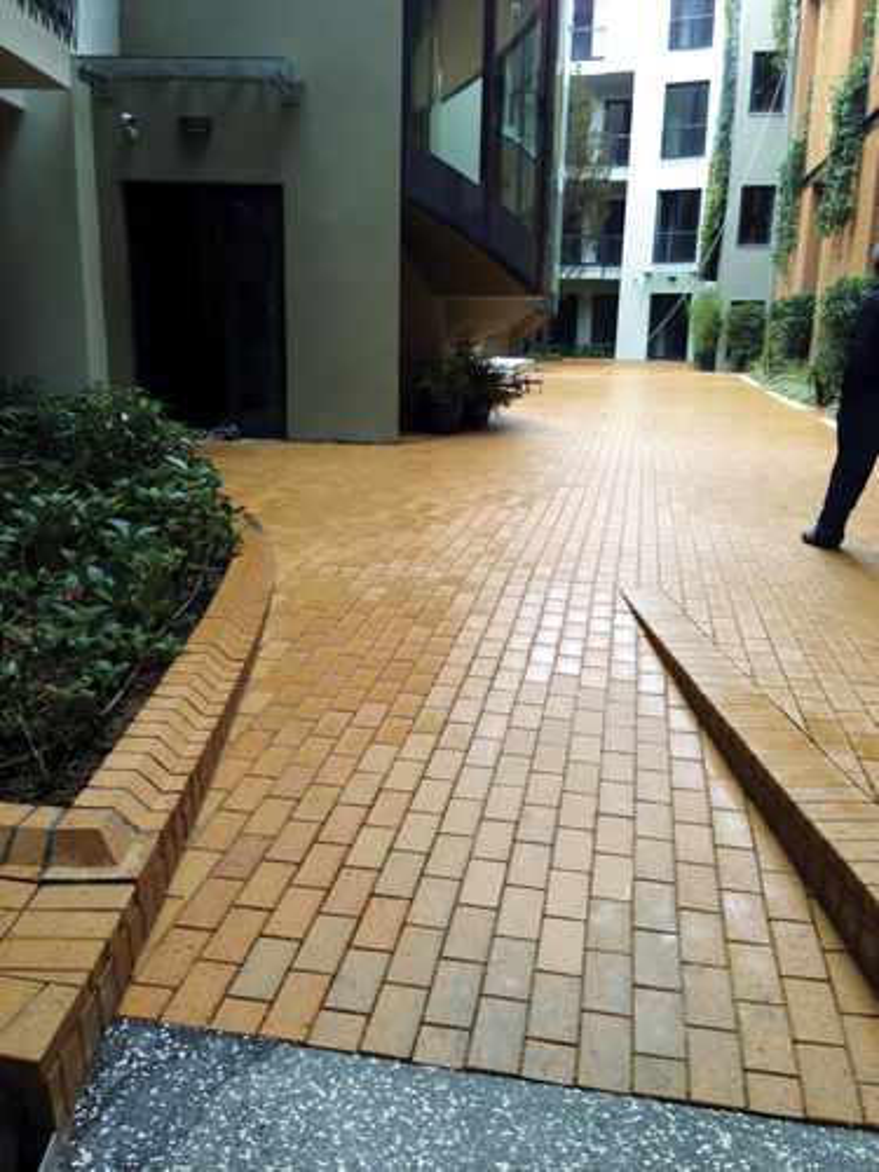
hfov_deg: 42.9
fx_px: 1117
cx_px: 440
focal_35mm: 33
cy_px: 586
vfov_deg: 55.4
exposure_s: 1/120
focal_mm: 4.12
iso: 64
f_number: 2.4
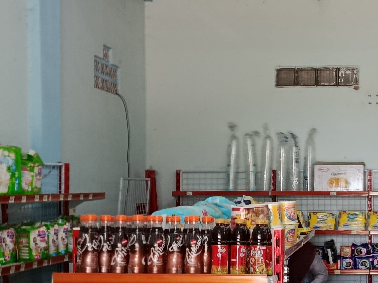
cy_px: 183
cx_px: 332
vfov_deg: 17.5
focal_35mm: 84
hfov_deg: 22.8
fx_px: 917
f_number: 1.7
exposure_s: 1/100
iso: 700
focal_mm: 5.24
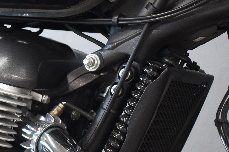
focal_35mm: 100
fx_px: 633
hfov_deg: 20.1
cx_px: 29
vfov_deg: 13.7
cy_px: 95
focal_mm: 21
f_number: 3.8
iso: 800
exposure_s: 1/60
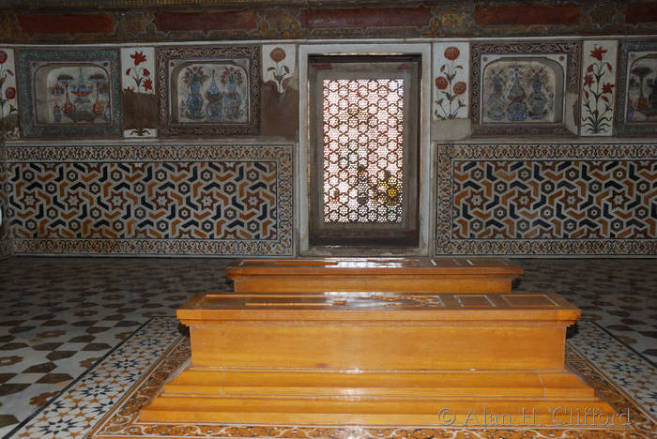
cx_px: 328
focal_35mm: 33
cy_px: 220
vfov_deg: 40.0
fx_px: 603
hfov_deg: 57.2
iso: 100
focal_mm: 22
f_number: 7.1
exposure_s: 1/10
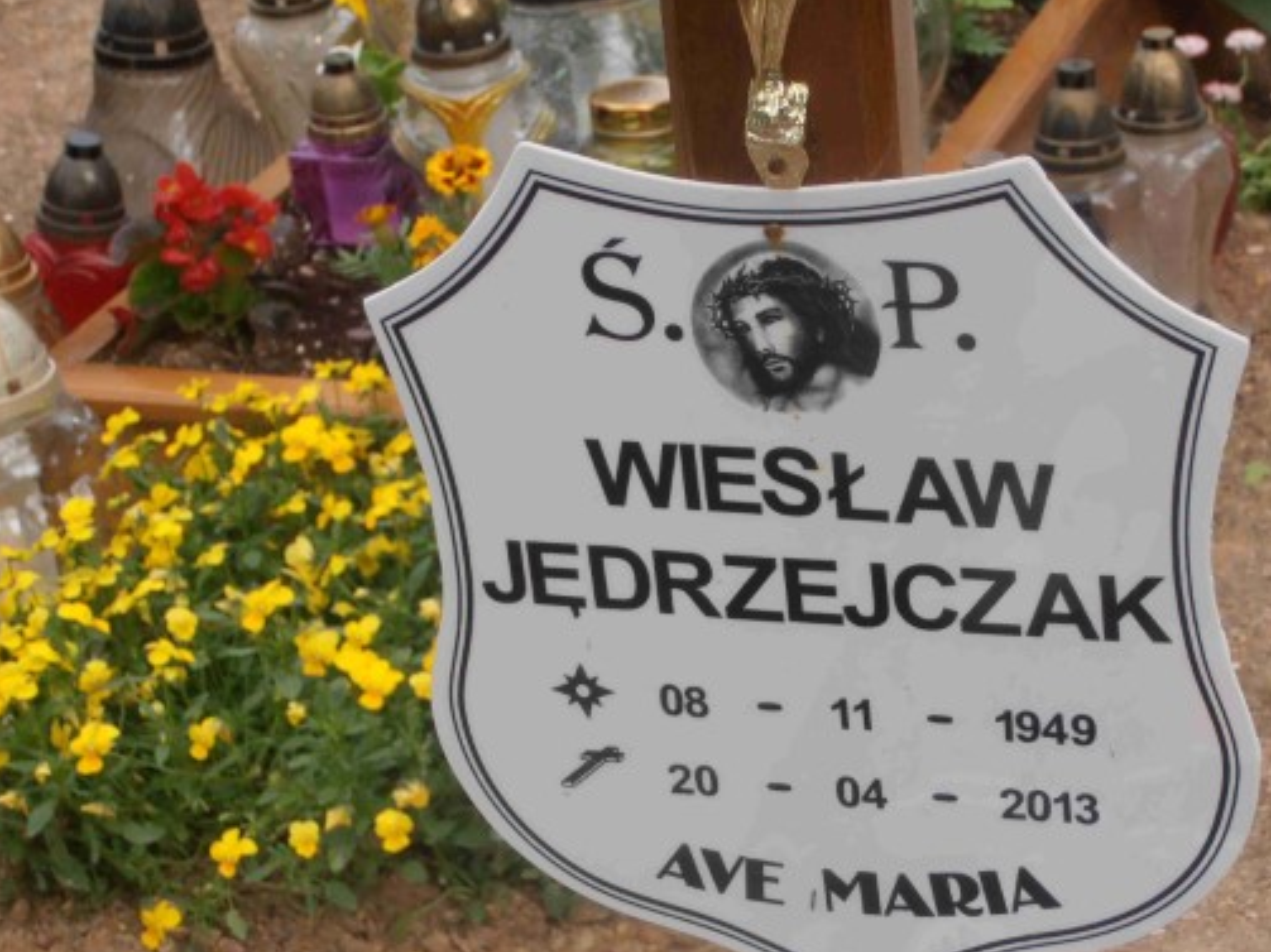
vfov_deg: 13.2
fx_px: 4111
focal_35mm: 112
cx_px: 801
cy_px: 596
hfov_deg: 17.5
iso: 80
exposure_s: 1/250
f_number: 5.1
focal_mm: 15.51
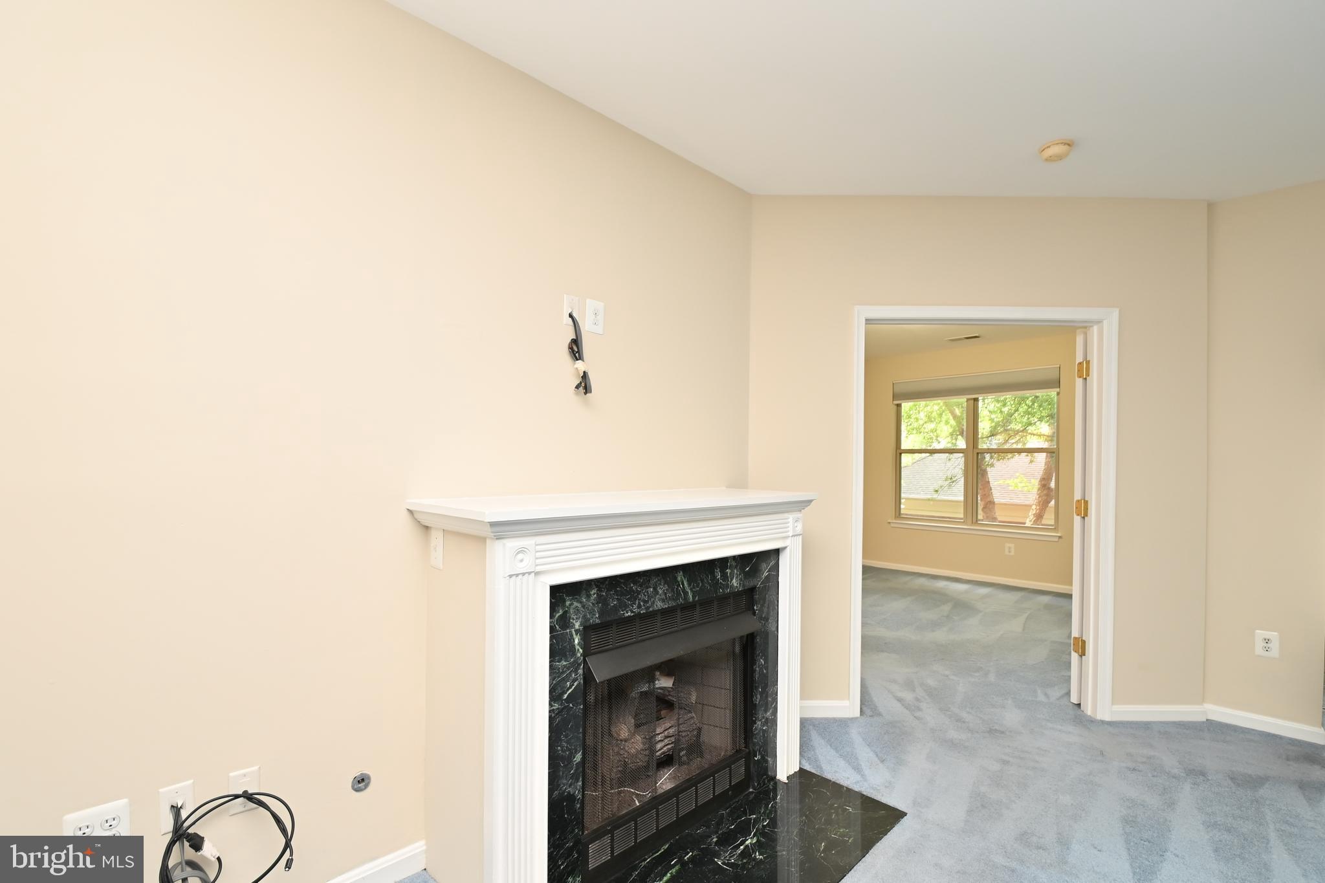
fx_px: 552
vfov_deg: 77.3
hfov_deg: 100.4
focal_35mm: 15
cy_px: 442
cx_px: 662
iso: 200
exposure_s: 1/4
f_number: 7.1
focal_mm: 10
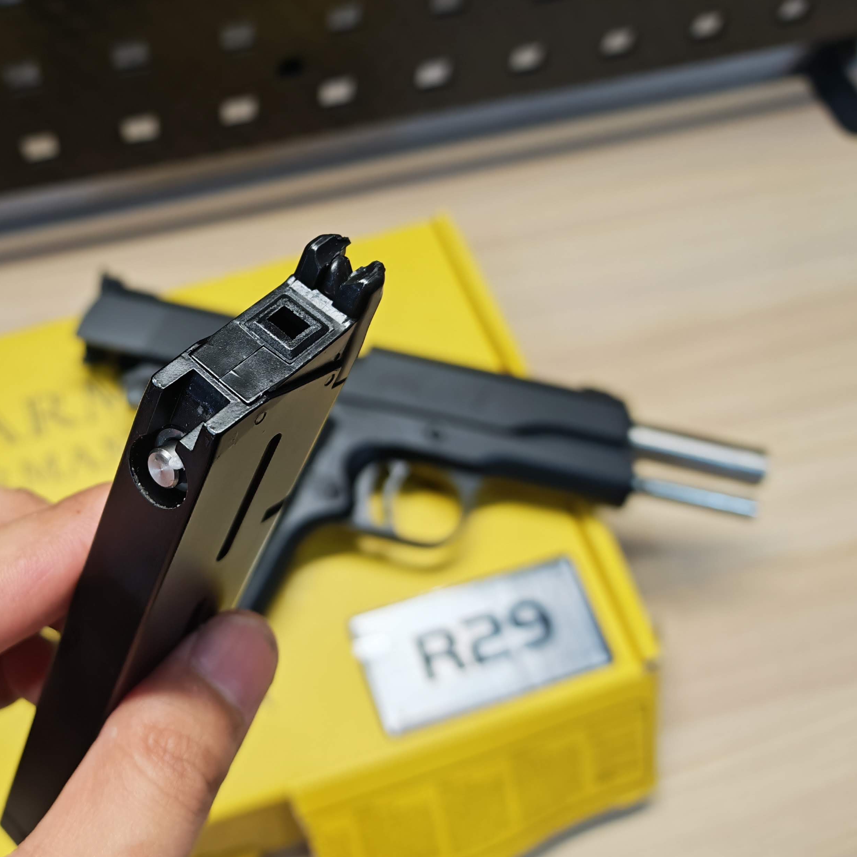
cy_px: 347
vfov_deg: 47.0
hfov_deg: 45.2
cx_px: 192
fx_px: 980
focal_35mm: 35
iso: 125
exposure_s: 1/100
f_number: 2
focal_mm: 6.83
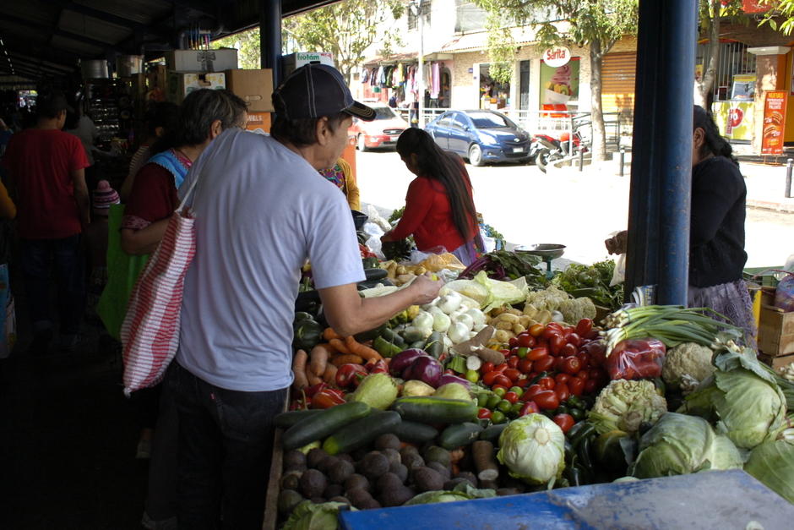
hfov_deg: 51.3
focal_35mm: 38
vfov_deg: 35.5
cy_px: 265
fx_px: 827
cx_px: 397
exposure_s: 1/400
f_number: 4
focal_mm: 25
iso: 400
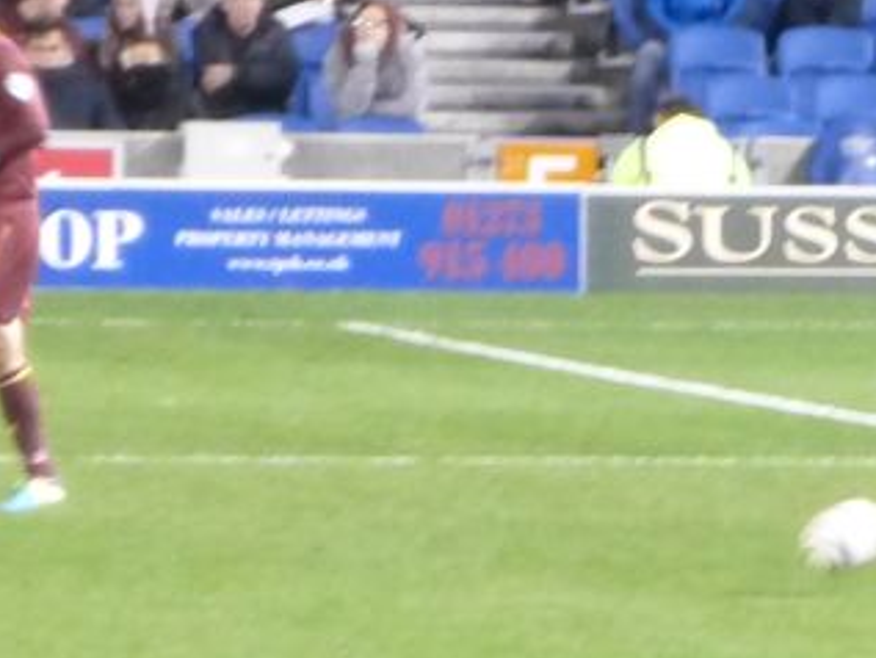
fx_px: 32202
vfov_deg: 1.2
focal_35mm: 1272
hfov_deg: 1.6
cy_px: 155
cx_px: 1343
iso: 800
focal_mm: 60
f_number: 5.9
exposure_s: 1/15
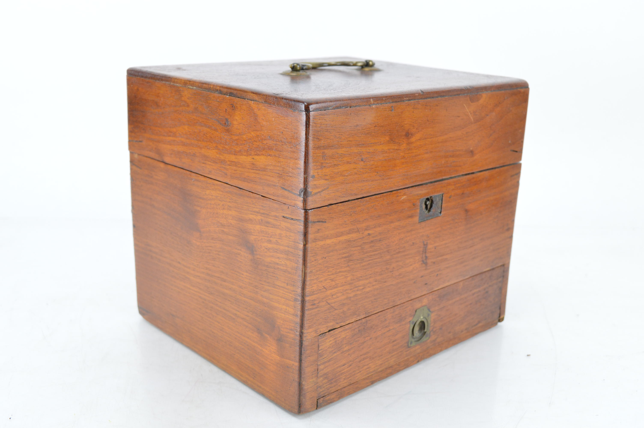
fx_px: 777
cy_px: 214
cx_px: 322
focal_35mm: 44
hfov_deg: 45.0
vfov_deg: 30.8
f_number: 6.3
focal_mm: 29
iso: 800
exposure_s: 1/60
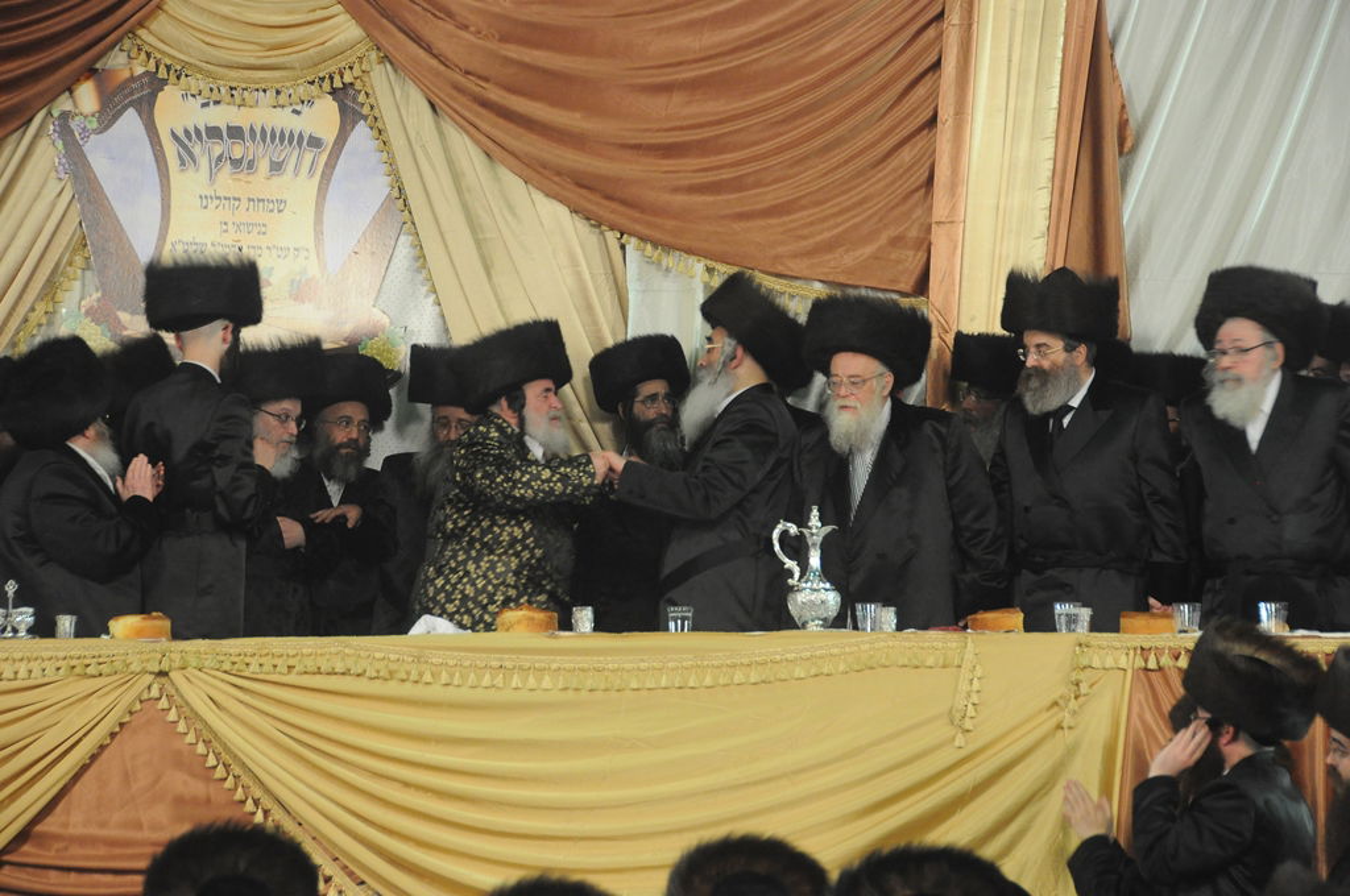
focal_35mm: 120
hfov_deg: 17.1
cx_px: 675
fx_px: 4494
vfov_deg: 11.4
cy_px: 448
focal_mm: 80
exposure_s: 1/30
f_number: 5
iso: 1600
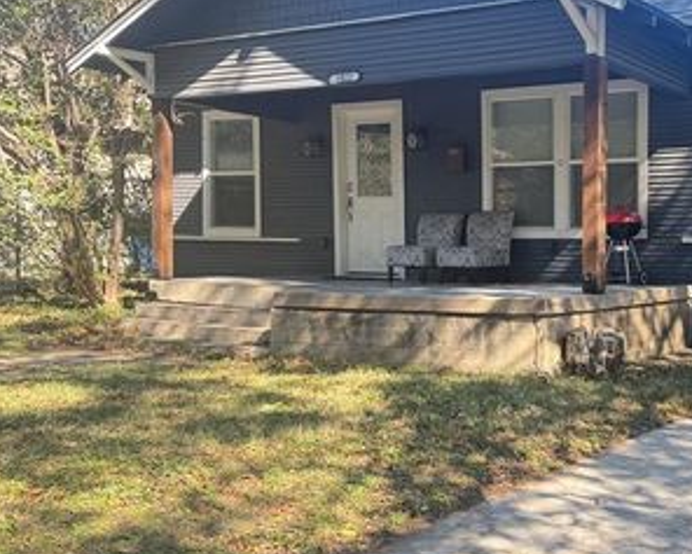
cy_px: 286
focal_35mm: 47
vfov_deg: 32.1
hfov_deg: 37.2
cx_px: 610
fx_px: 963
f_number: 1.78
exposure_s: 1/488
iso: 100
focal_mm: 6.76
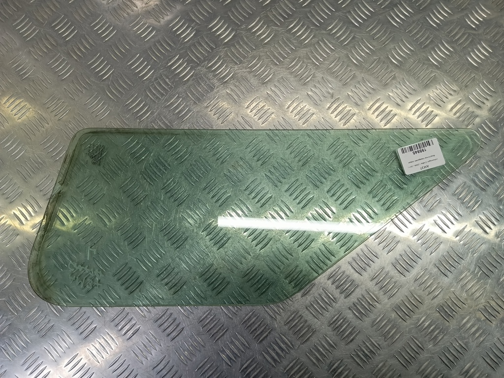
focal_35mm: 23
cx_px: 252
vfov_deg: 58.9
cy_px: 189
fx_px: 335
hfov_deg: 73.9
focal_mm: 4.11
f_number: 1.6
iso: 140
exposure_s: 1/100
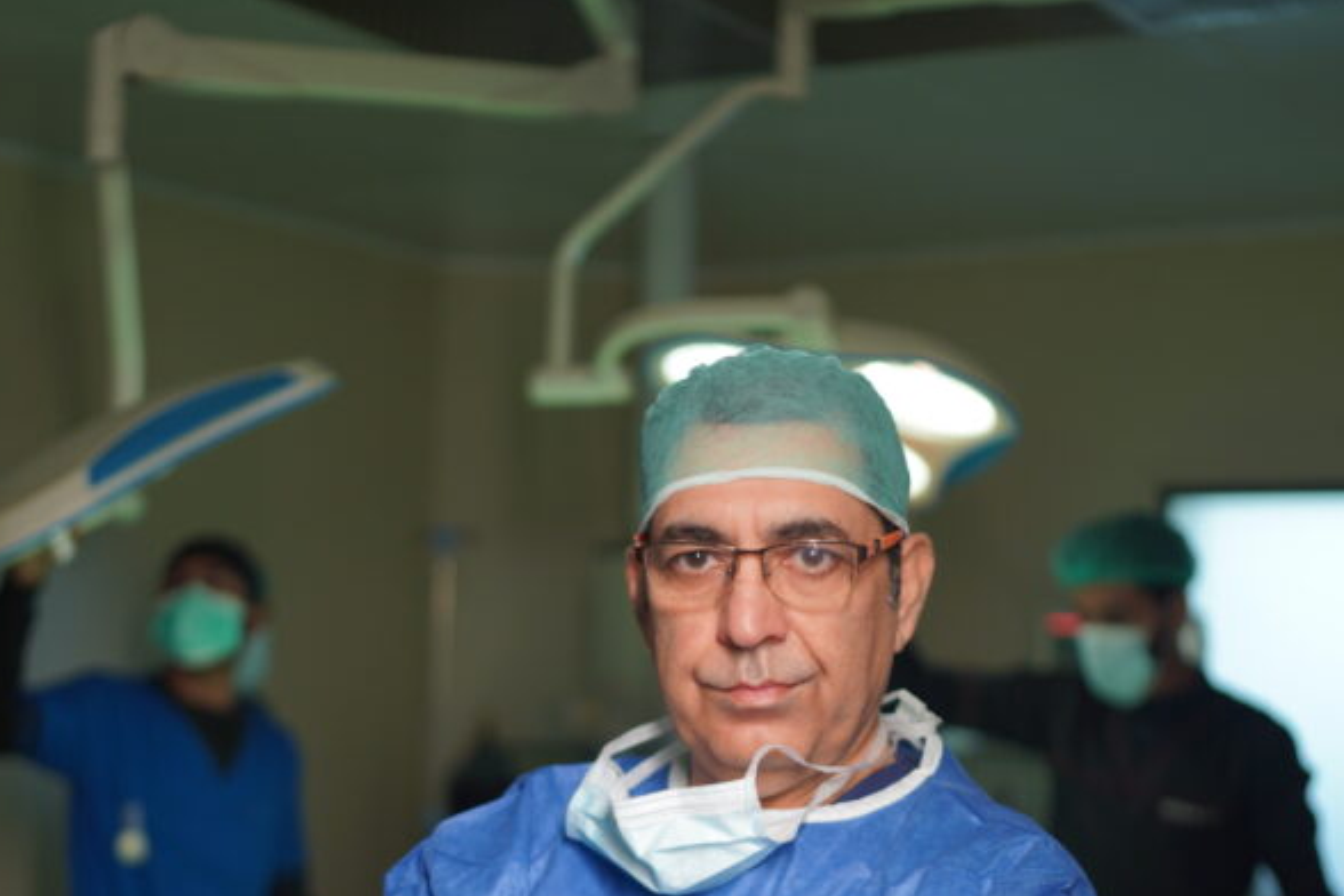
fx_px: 2277
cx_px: 658
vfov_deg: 21.8
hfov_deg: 32.9
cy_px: 771
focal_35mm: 61
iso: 160
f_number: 1.4
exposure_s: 1/125
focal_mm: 35
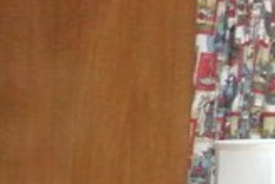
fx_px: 1615
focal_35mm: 211
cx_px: -463
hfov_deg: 8.6
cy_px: 346
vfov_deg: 6.4
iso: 3200
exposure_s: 1/60
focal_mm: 12.2
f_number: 3.8
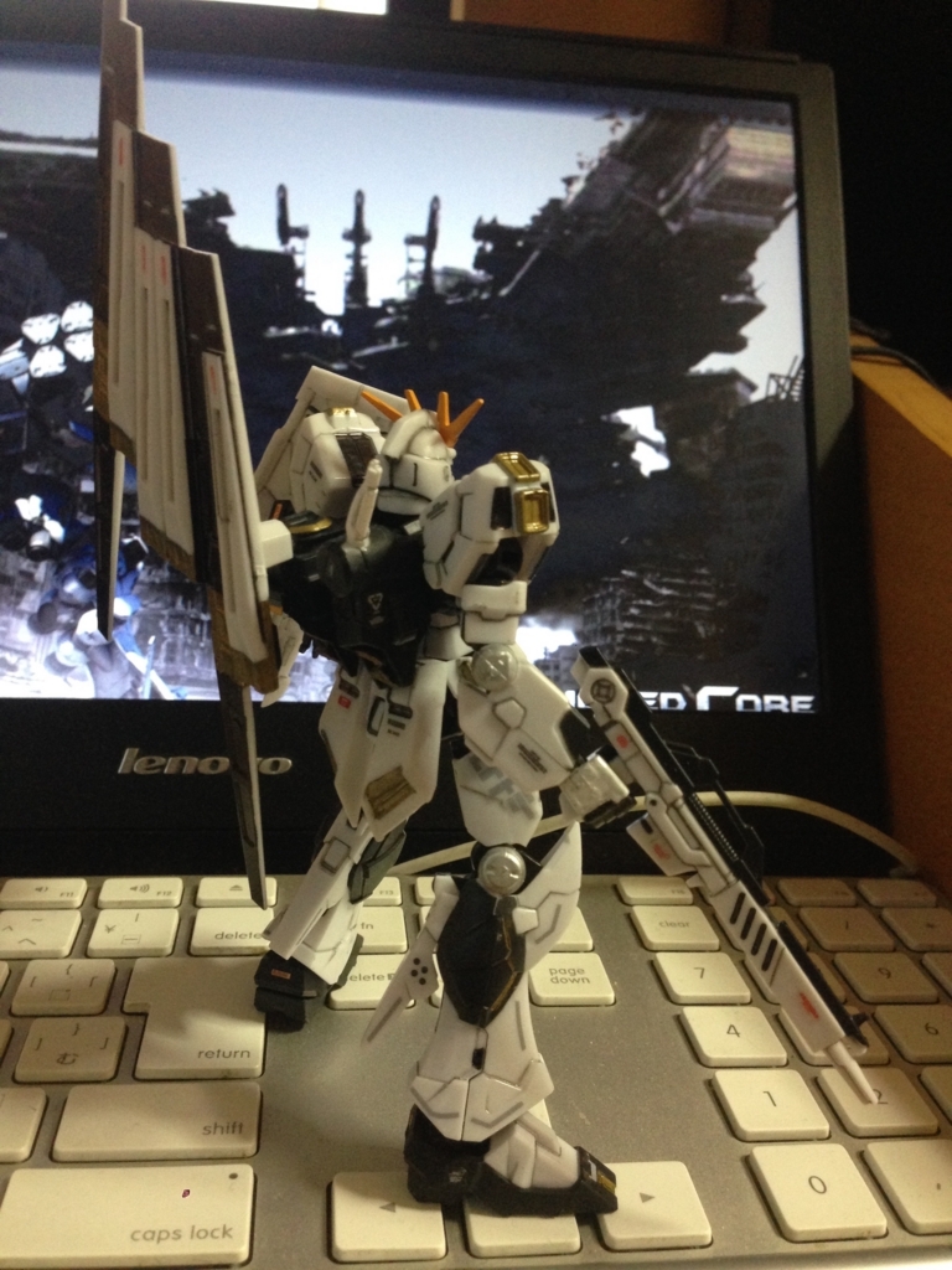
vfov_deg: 55.4
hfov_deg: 42.9
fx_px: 1210
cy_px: 635
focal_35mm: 33
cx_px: 476
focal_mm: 4.12
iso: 250
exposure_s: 1/20
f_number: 2.4
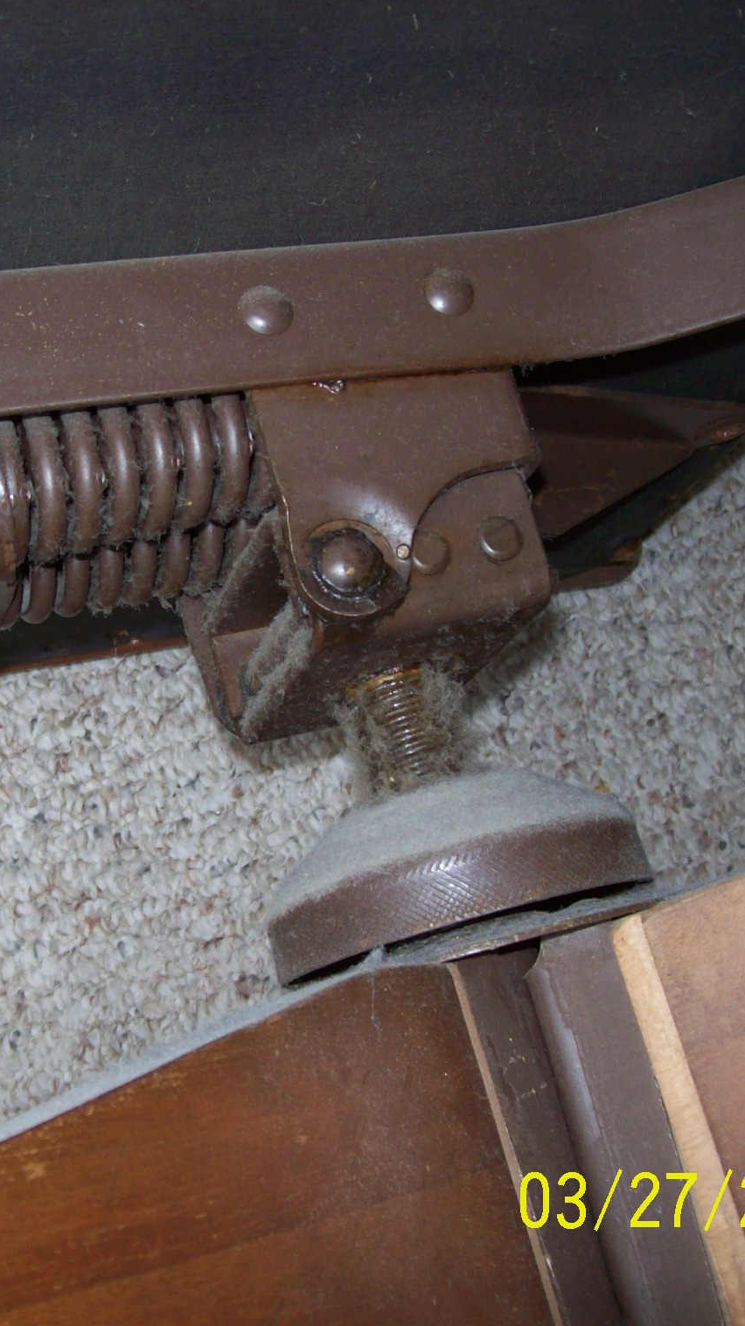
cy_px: 661
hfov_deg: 22.2
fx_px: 1863
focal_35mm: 53
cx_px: 116
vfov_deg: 39.2
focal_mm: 6
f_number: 2.7
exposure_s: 1/64
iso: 80
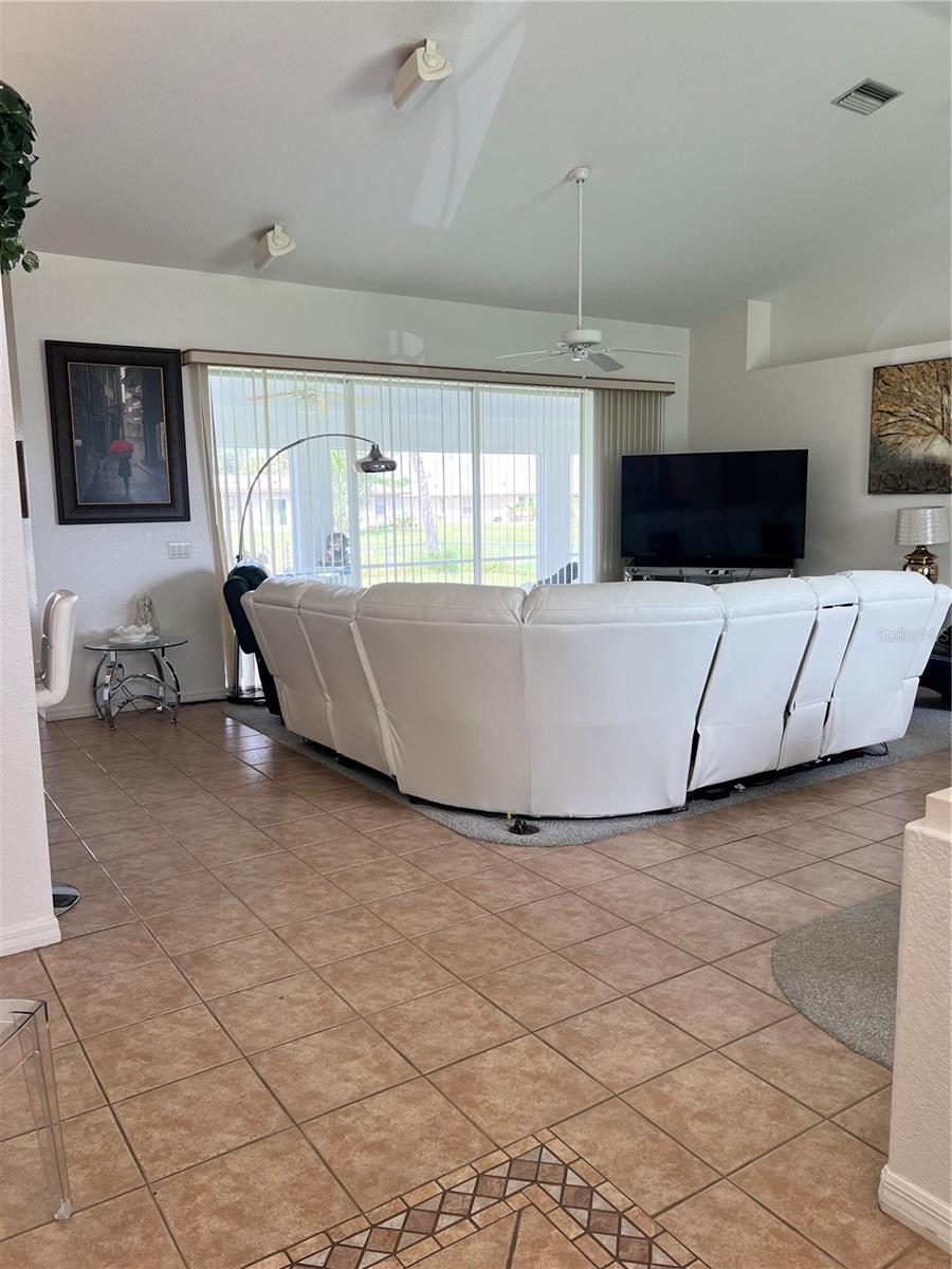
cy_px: 634
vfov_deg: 67.3
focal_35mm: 26
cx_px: 476
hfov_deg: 53.1
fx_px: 953
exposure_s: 1/152
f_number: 1.5
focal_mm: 5.7
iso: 64
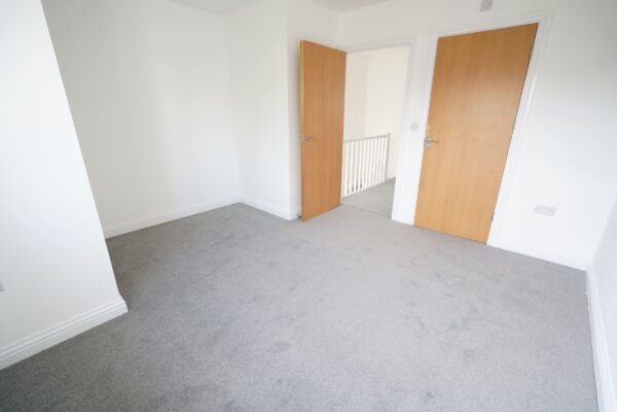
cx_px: 308
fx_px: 274
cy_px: 206
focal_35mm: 16
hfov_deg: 96.7
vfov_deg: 73.7
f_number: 4.5
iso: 400
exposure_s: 1/30
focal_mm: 16
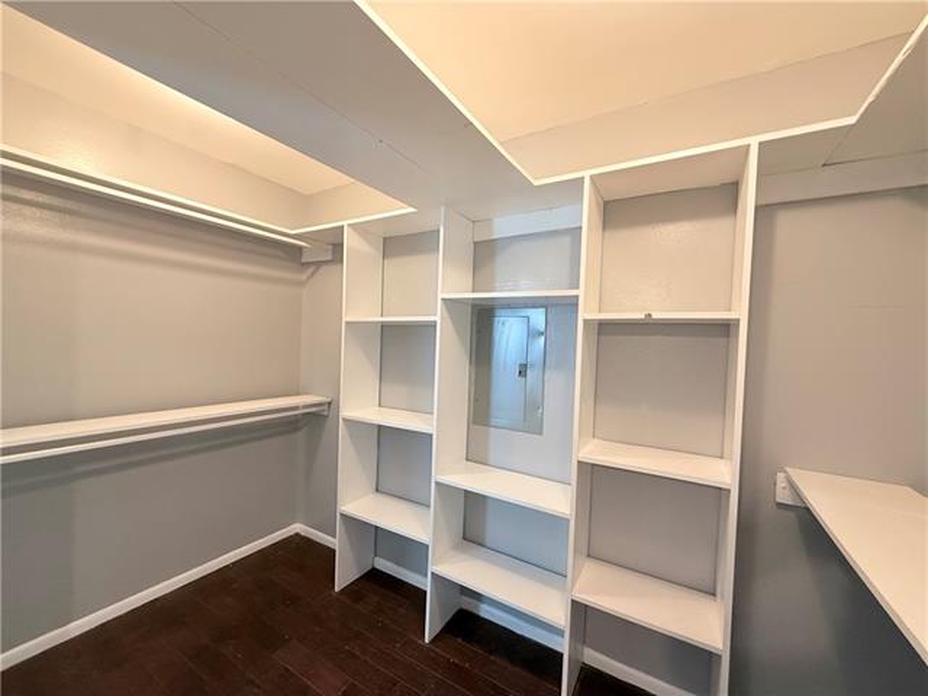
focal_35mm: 14
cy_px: 348
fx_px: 375
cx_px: 464
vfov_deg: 85.7
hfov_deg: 102.1
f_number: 2.2
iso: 250
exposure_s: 1/60
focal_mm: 2.22
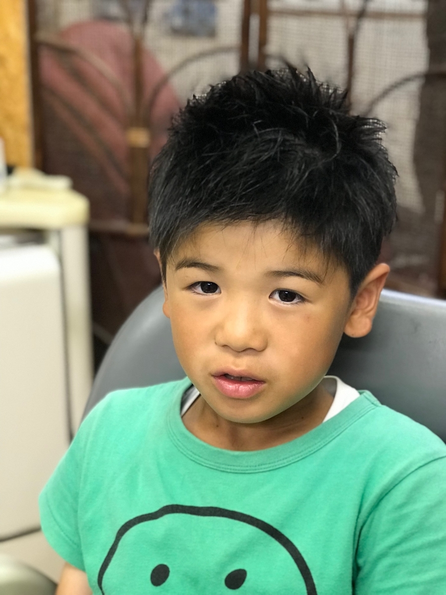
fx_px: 979
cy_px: 298
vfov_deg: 33.8
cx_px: 223
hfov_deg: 25.7
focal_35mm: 57
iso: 320
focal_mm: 6.6
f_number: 2.8
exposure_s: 1/59
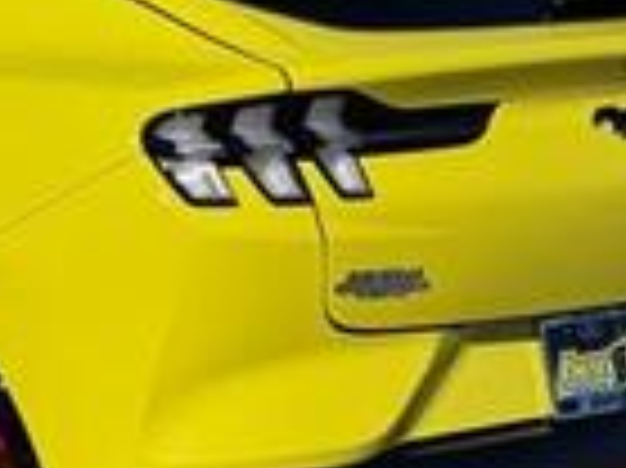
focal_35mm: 174
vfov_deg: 8.5
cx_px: -63
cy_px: 238
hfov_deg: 11.2
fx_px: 3144
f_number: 1.78
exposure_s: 1/12500
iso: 64
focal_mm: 6.76
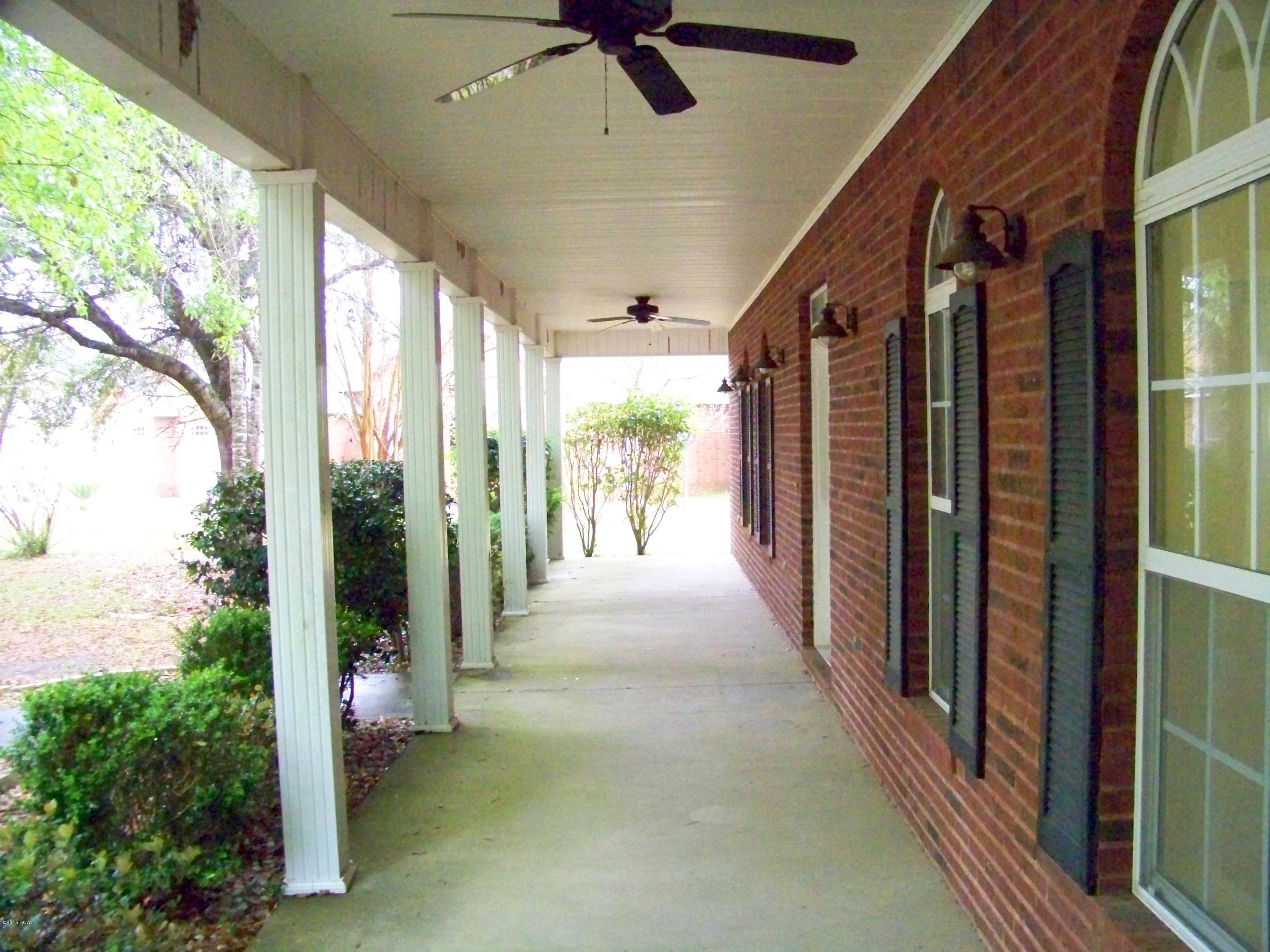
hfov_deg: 55.4
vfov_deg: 42.9
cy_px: 476
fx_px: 1211
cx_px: 635
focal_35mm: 33
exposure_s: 1/400
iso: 1600
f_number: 2.8
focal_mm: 5.85
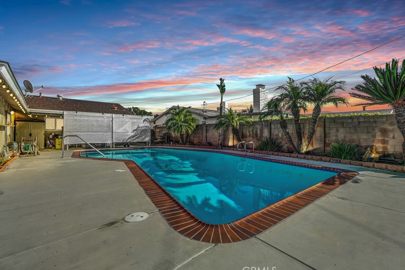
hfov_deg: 96.7
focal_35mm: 16
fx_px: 180
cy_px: 133
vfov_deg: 73.7
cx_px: 208
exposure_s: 1/400
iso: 400
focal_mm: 10
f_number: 9
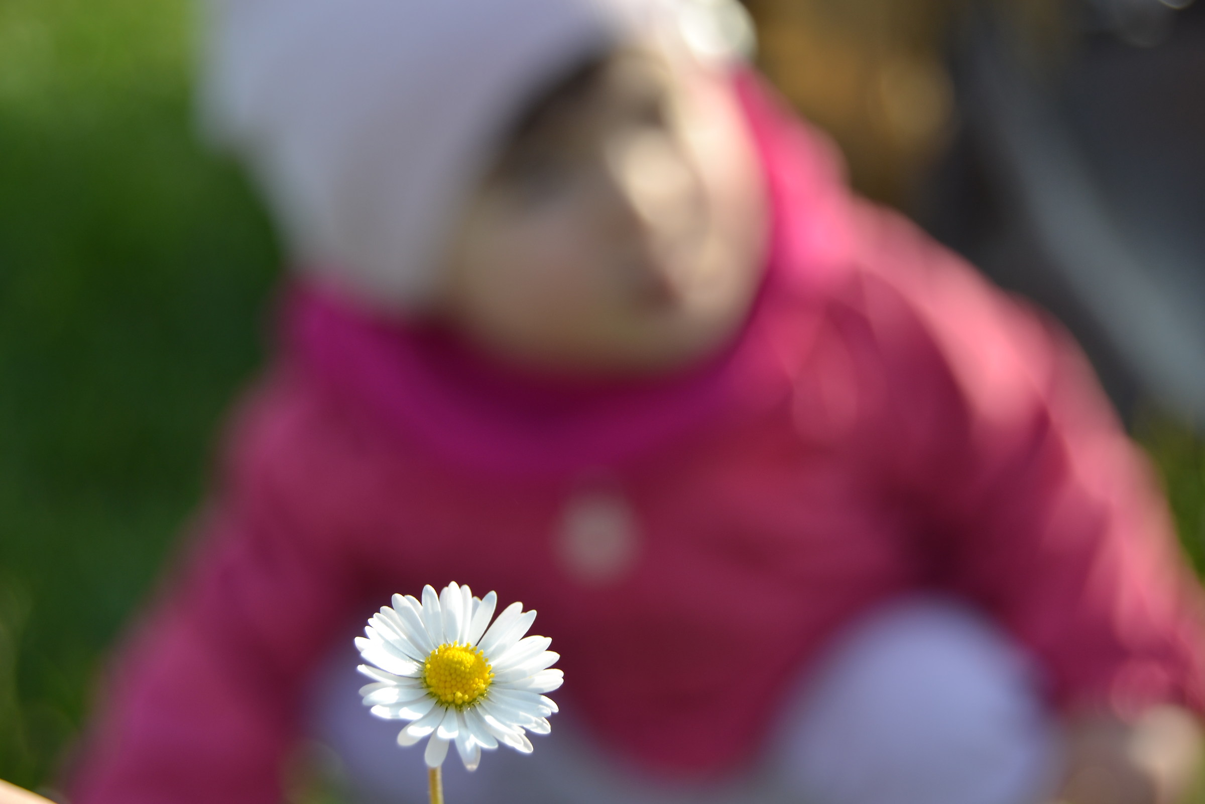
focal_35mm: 82
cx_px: 602
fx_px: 2761
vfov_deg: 16.6
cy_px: 402
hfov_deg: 24.6
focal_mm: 55
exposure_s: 1/160
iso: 100
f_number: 6.3
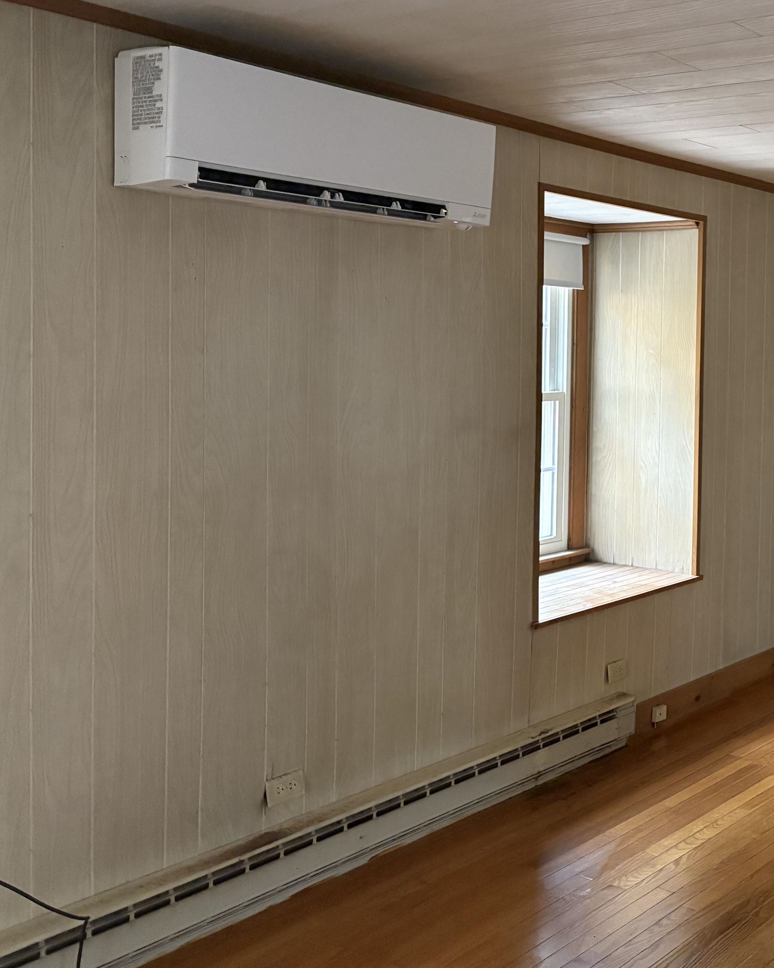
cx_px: 737
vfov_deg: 44.6
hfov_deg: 33.9
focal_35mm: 41
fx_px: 1174
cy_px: 394
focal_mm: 5.96
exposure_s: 1/40
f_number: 1.6
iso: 640
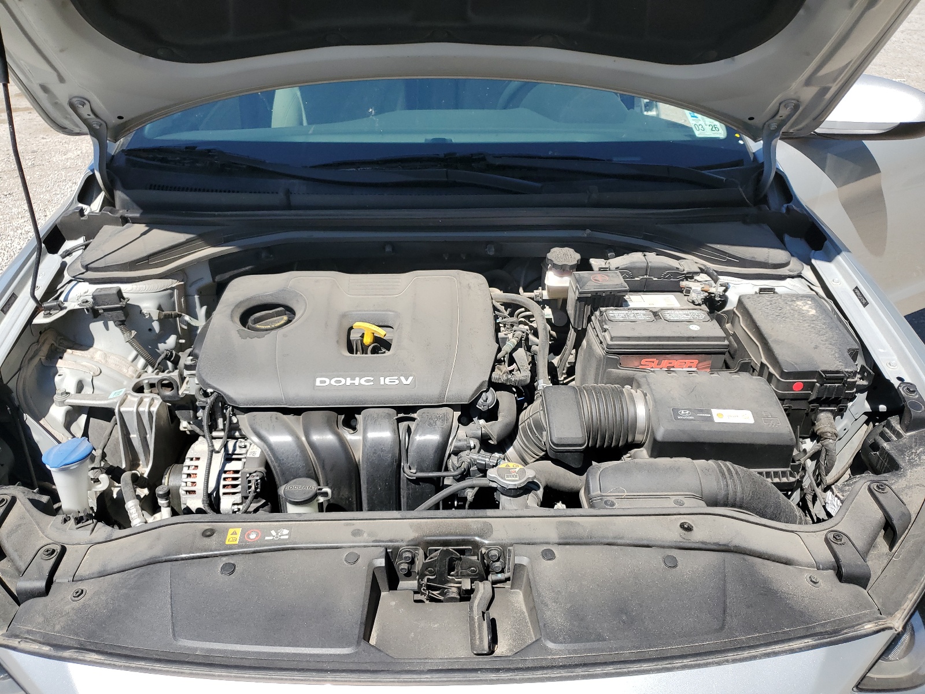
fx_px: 695
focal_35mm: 26
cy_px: 347
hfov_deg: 67.3
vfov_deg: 53.1
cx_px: 462
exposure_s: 1/2500
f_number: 1.5
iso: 50
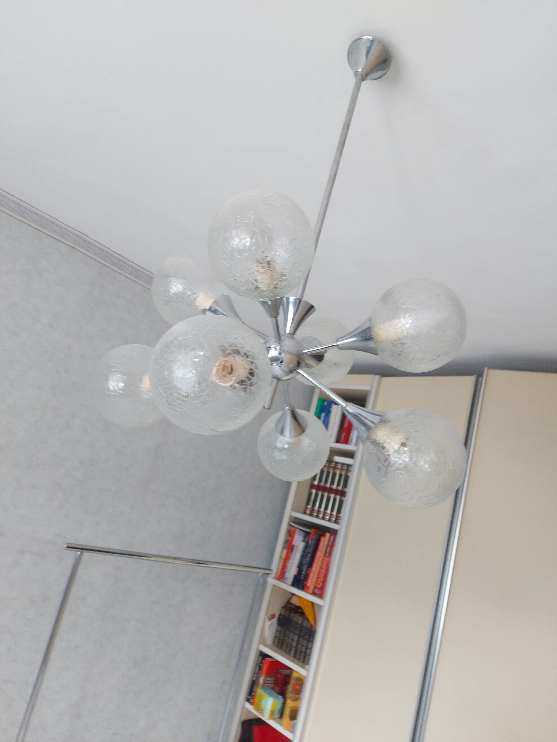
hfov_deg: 56.8
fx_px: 515
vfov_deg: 71.6
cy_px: 371
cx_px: 278
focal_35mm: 24
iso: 160
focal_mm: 5.23
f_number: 1.8
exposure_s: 1/50
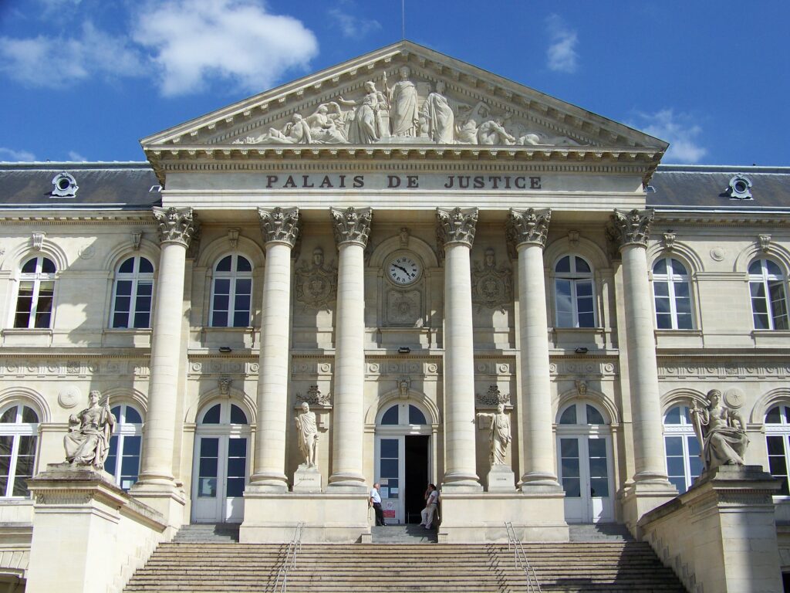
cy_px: 296
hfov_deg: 43.9
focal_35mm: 43
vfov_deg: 33.6
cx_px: 395
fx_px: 981
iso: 64
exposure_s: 1/500
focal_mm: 6.75
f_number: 4
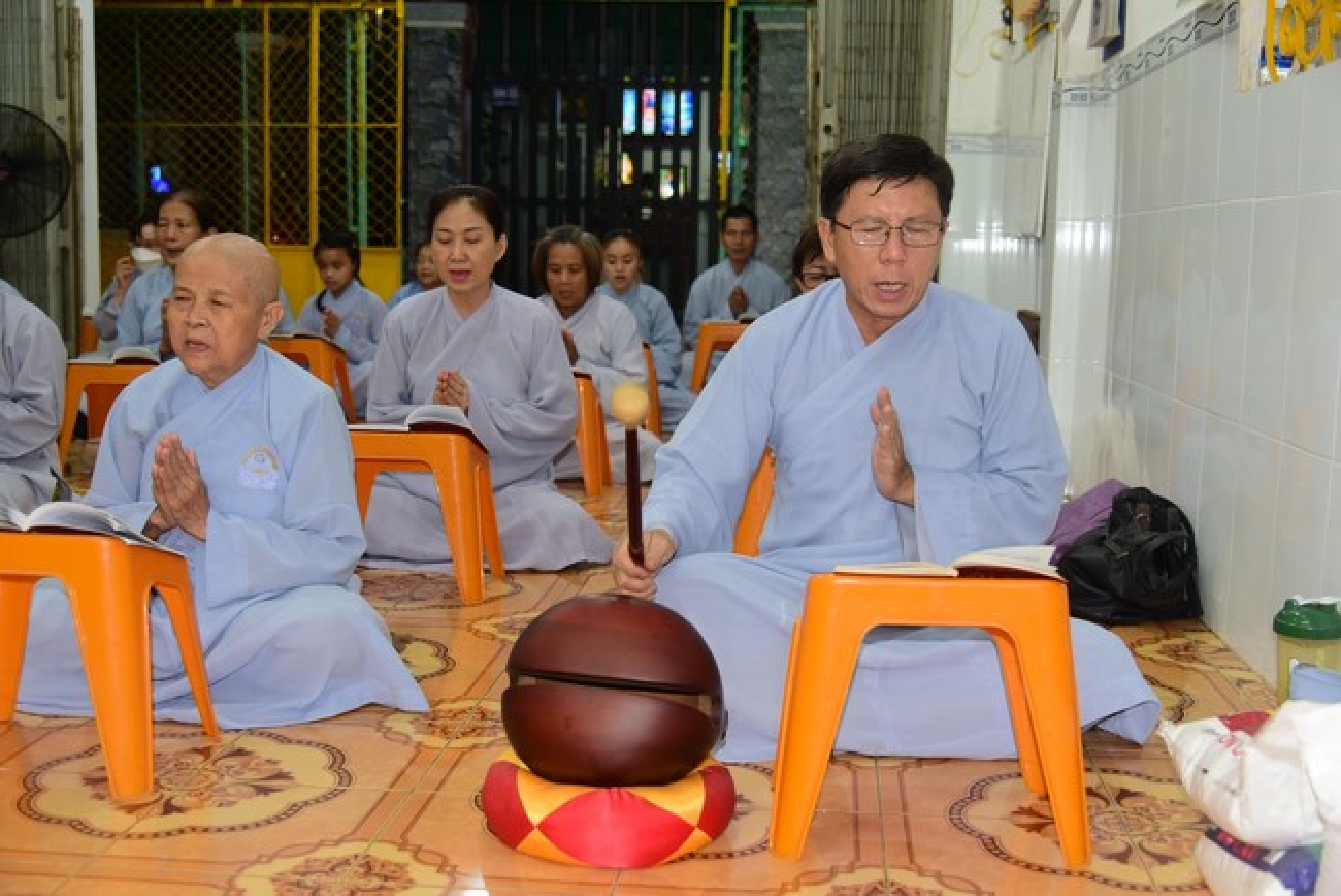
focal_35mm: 40
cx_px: 670
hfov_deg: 48.4
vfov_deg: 33.4
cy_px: 448
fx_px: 1491
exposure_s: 1/80
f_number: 4
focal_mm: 40
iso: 500
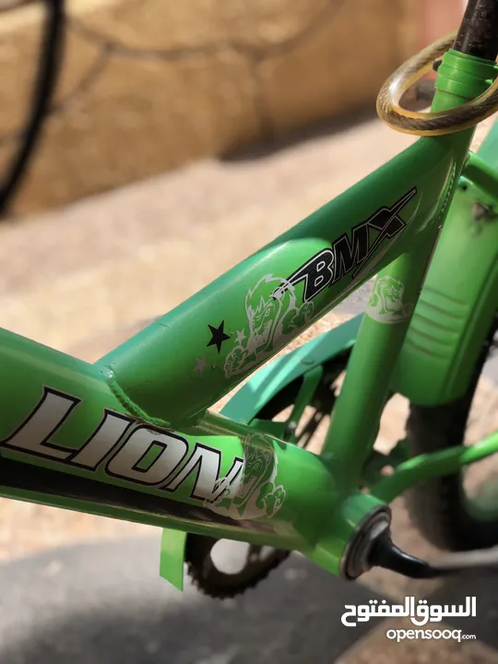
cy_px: 332
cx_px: 249
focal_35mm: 57
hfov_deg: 25.7
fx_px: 1093
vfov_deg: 33.8
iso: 20
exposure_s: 1/466
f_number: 2.8
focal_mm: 6.6
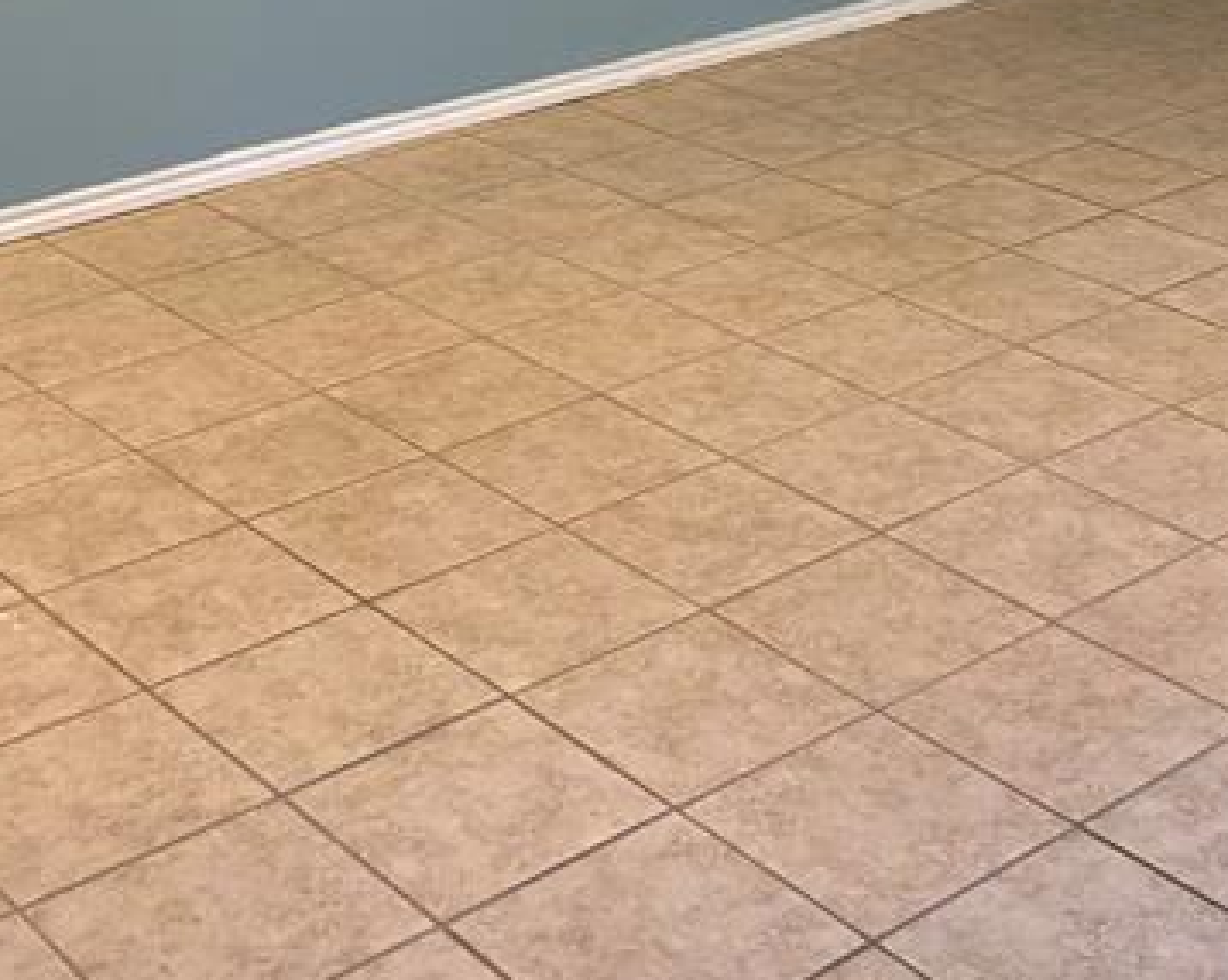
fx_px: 2434
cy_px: -257
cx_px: 727
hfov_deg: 28.3
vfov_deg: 20.9
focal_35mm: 67
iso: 640
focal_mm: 6.76
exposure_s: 1/60
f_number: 1.78
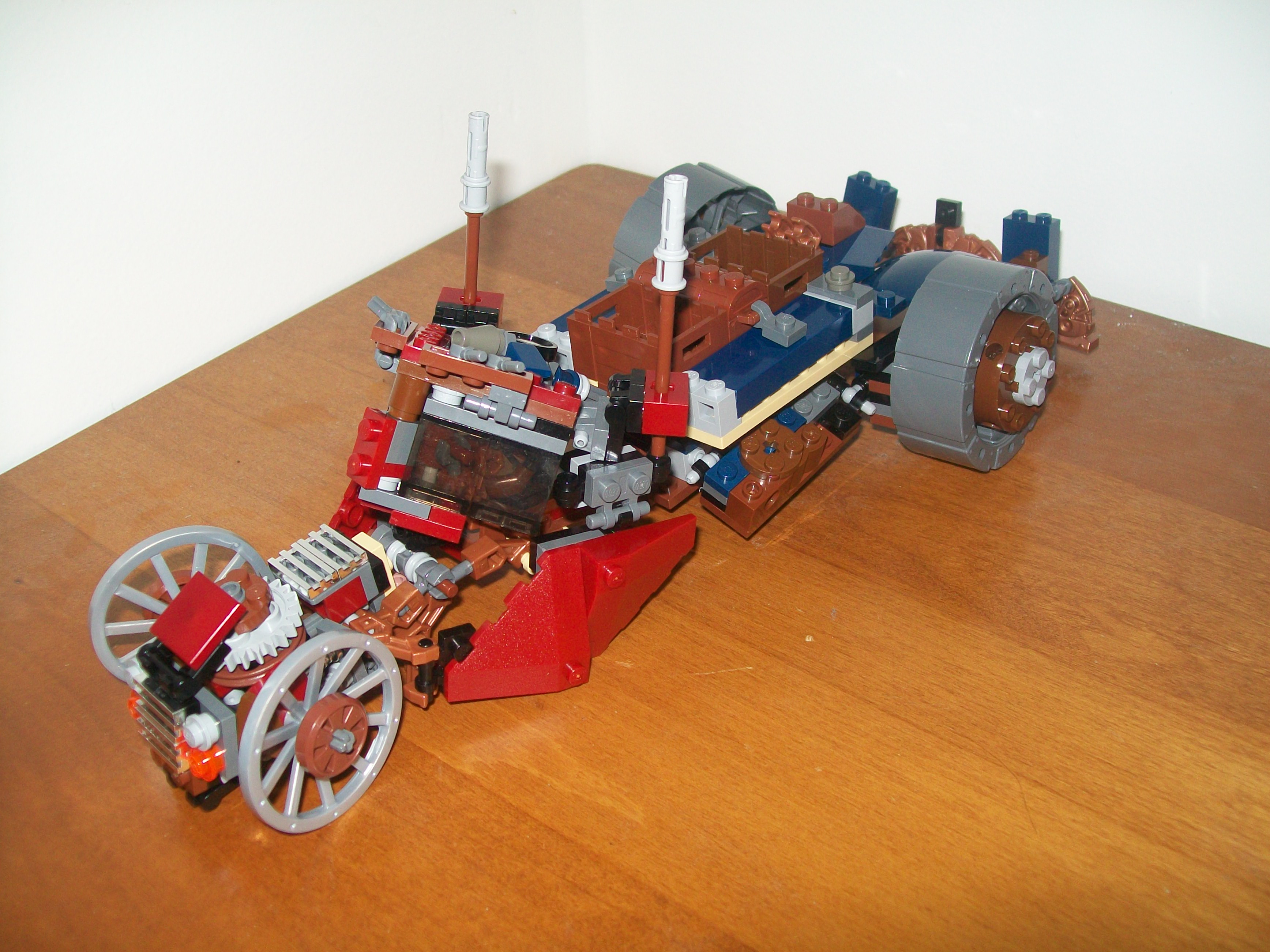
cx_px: 635
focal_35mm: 36
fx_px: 1321
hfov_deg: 51.4
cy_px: 476
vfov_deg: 39.7
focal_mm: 6
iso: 64
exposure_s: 1/60
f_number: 2.7
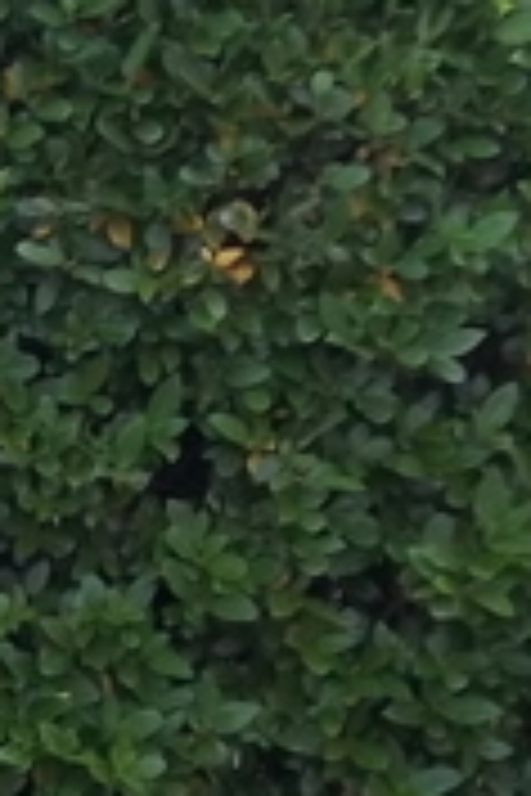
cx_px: -896
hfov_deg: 5.8
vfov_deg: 9.1
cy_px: 715
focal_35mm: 226
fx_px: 5000
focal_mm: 5.7
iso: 64
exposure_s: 1/200
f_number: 2.9
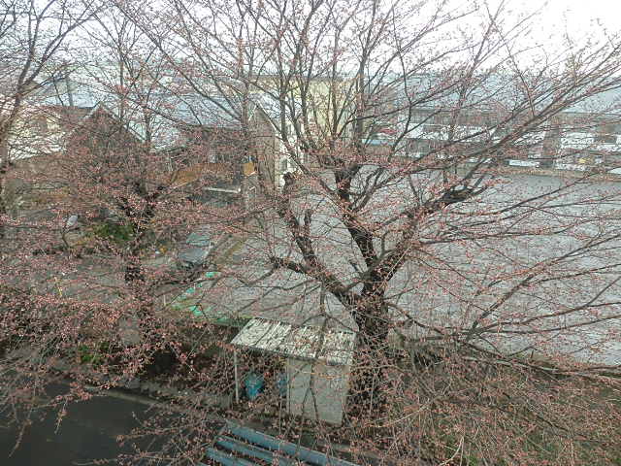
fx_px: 431
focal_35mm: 24
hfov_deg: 71.6
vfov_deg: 56.8
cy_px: 233
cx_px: 310
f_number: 3
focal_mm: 4.2
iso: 80
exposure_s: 1/100
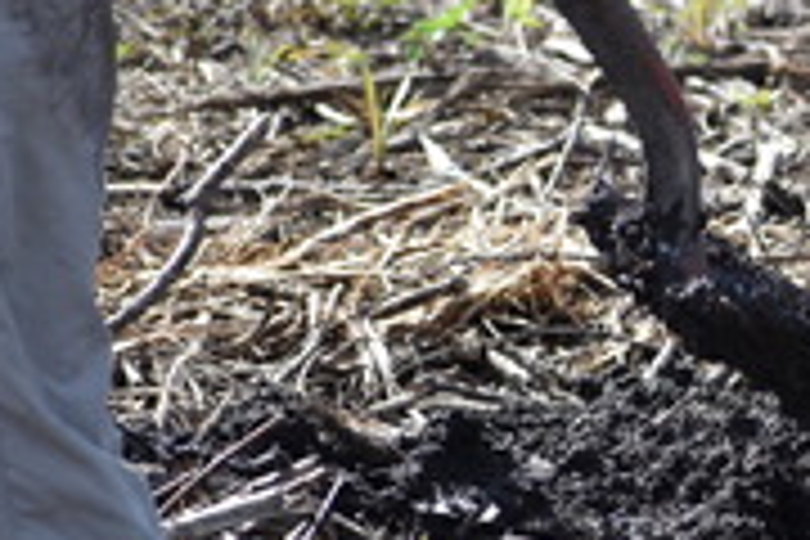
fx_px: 14412
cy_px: 346
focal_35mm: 641
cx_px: 1188
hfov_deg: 3.2
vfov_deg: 2.1
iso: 400
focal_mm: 135
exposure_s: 1/1000
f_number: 5
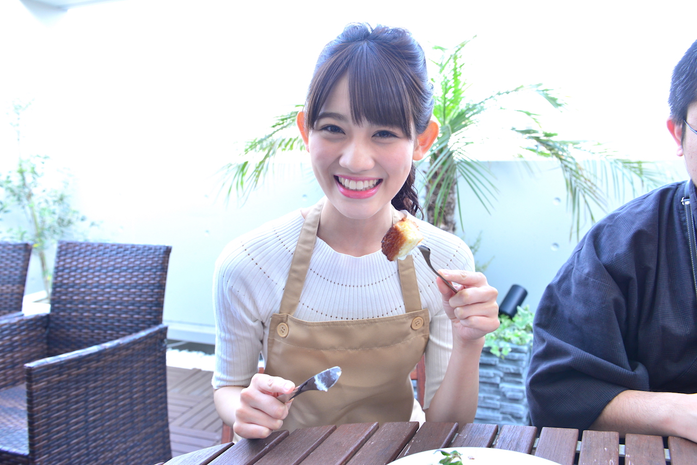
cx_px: 348
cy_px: 232
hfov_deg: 60.3
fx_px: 600
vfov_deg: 42.3
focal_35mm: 31
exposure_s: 1/125
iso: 800
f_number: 5.6
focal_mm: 31
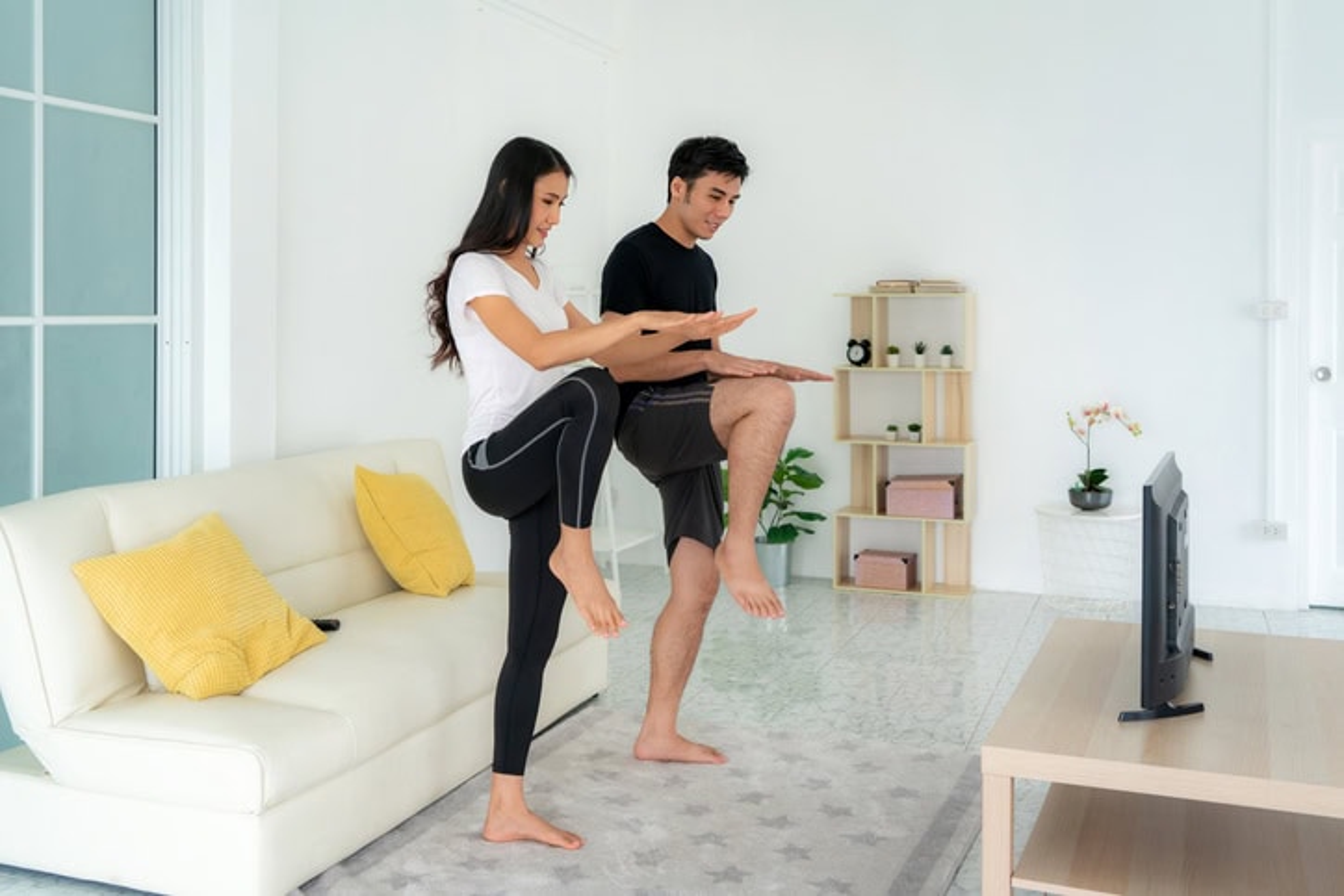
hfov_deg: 54.4
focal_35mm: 35
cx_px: 672
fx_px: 1307
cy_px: 448
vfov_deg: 37.9
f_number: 4
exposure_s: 1/200
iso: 400
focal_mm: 35
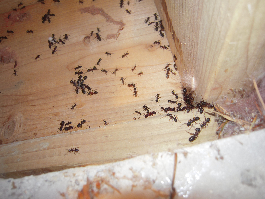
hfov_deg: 61.7
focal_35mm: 29
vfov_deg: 48.2
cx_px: 132
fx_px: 222
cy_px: 96
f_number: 2.7
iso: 100
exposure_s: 1/20
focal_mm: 5
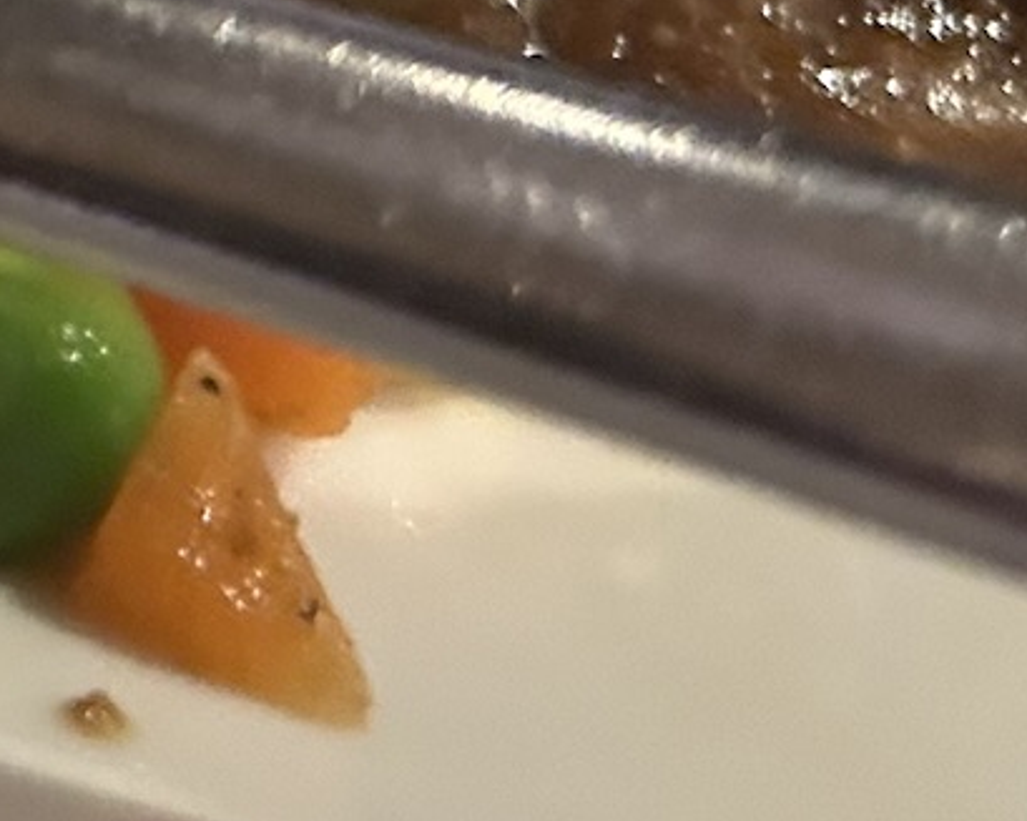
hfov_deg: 12.6
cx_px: -1336
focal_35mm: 124
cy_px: -768
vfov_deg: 11.3
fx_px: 3768
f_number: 1.5
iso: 500
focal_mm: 5.7
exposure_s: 1/25
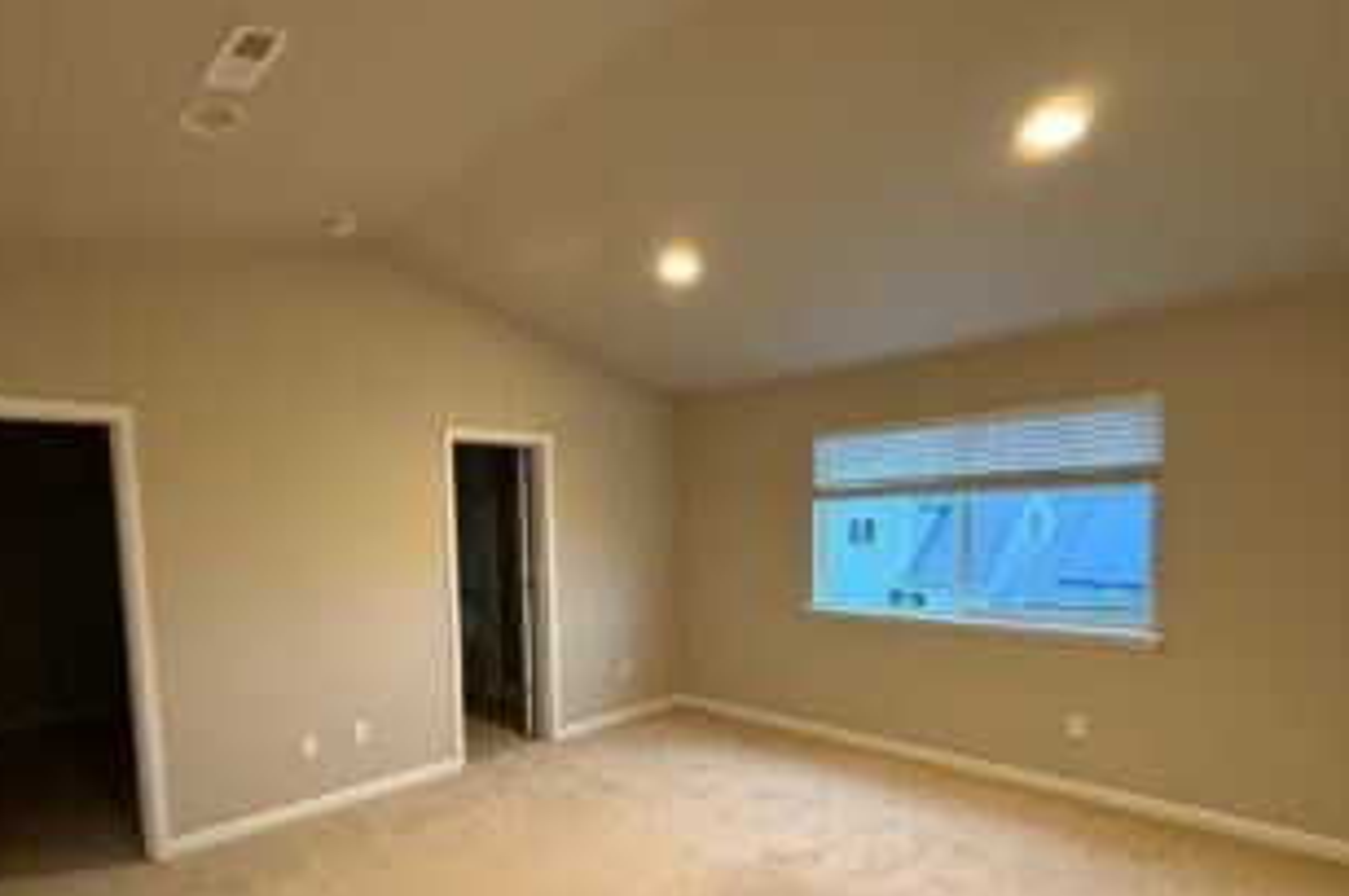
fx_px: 711
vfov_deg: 63.2
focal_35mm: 19
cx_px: 567
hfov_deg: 86.3
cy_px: 580
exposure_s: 1/60
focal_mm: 2.22
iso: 500
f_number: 2.2
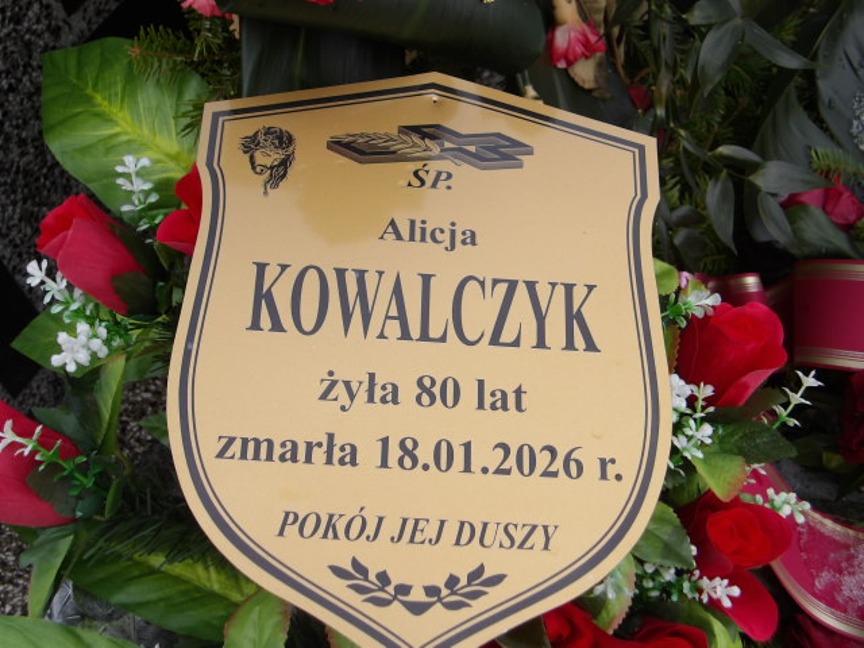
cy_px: 324
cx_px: 432
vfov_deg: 34.3
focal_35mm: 42
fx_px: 1048
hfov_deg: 44.8
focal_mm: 7.6
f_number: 3.7
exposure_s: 1/314
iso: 100
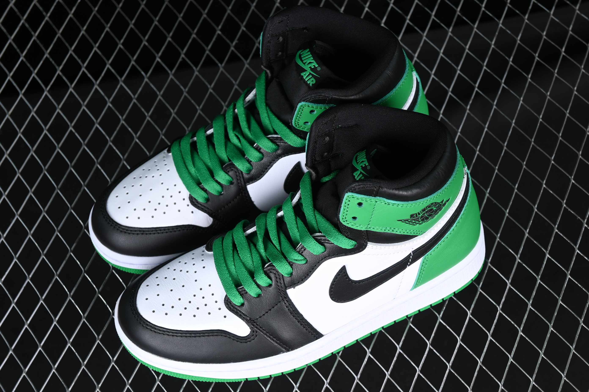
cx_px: 294
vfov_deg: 18.2
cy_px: 196
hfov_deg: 27.0
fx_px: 1227
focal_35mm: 75
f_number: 6.3
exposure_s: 1/50
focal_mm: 50
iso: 160
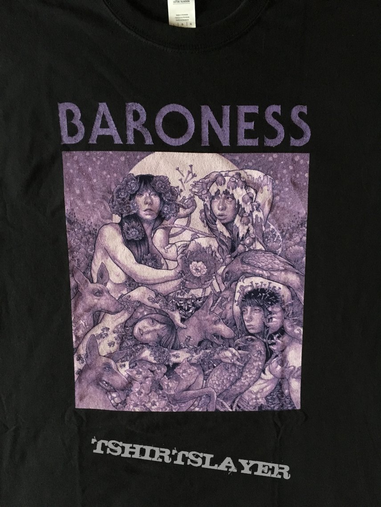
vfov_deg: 61.7
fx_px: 426
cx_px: 190
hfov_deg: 48.2
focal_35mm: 29
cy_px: 254
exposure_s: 1/17
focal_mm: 4.15
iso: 400
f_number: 2.2
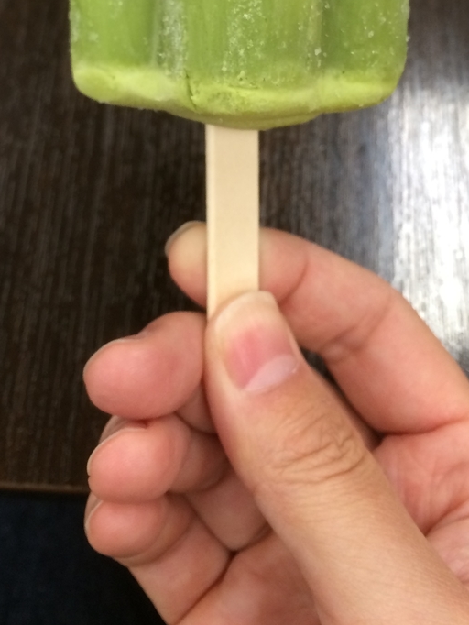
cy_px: 83
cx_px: 242
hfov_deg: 28.6
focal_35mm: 51
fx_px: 921
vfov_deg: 35.6
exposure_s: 1/30
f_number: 2.2
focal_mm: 4.15
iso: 80
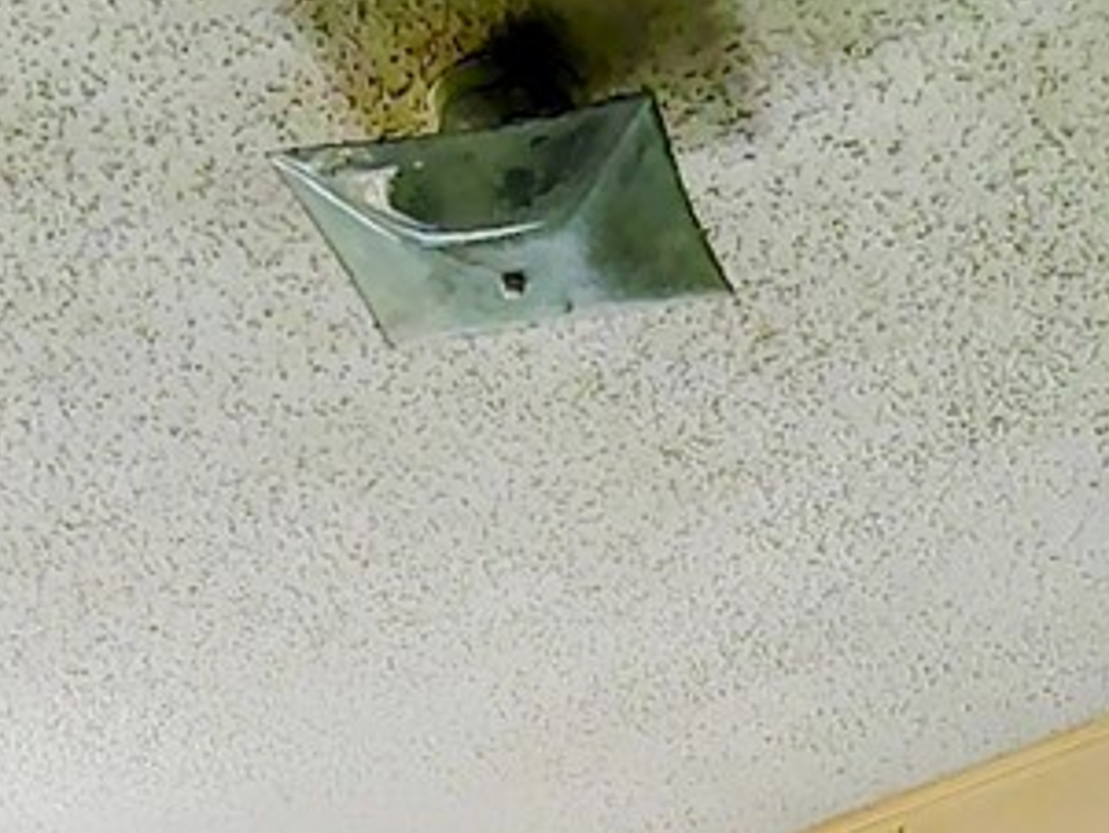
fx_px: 2724
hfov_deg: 22.9
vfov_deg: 14.4
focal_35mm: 85
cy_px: 1666
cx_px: 726
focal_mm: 2.13
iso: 231
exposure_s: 1/120
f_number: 2.2
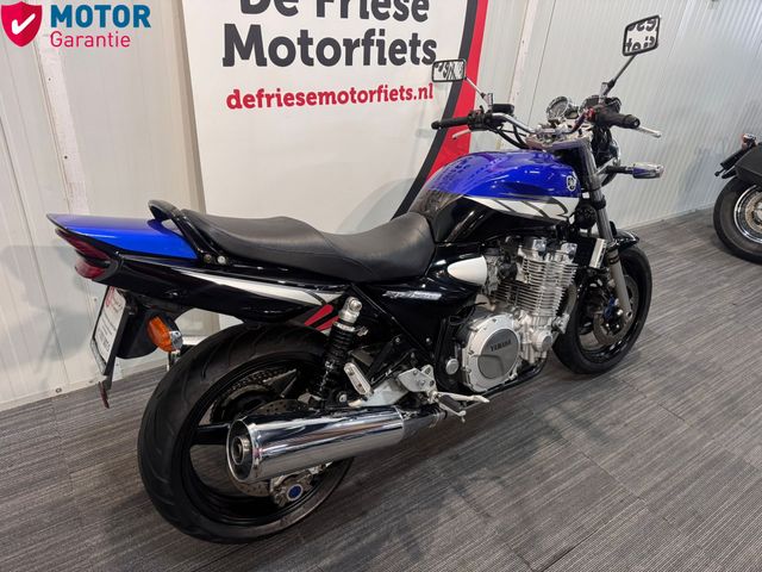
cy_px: 286
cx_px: 381
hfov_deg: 71.6
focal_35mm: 24
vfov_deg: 56.8
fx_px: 528
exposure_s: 1/50
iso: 400
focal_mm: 6.76
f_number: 1.78
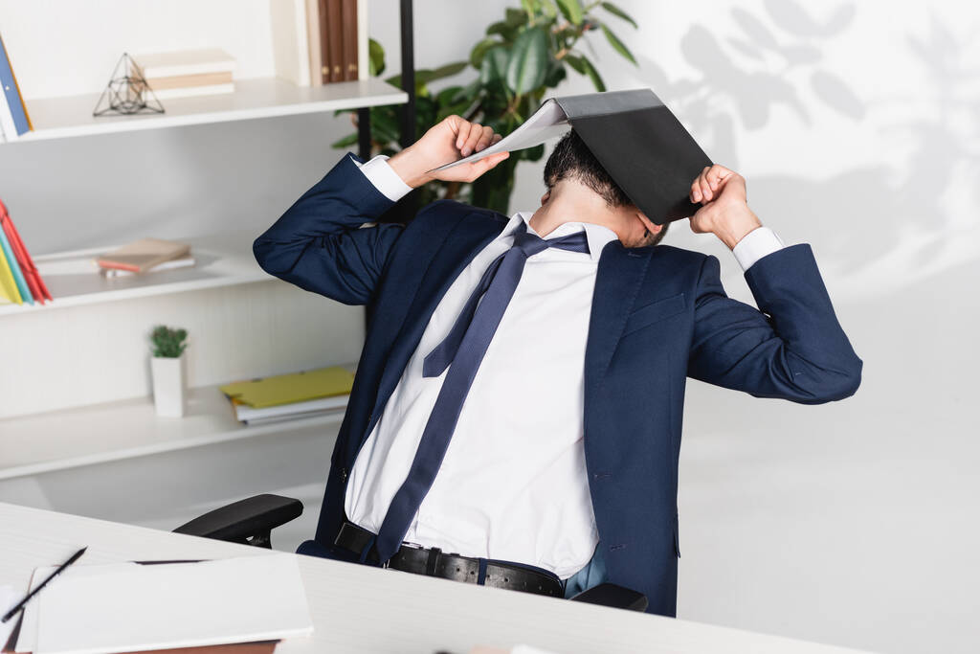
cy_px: 327
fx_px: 1906
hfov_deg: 28.8
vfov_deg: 19.5
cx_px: 490
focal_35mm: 70
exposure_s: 1/200
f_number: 3.5
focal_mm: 70
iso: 125
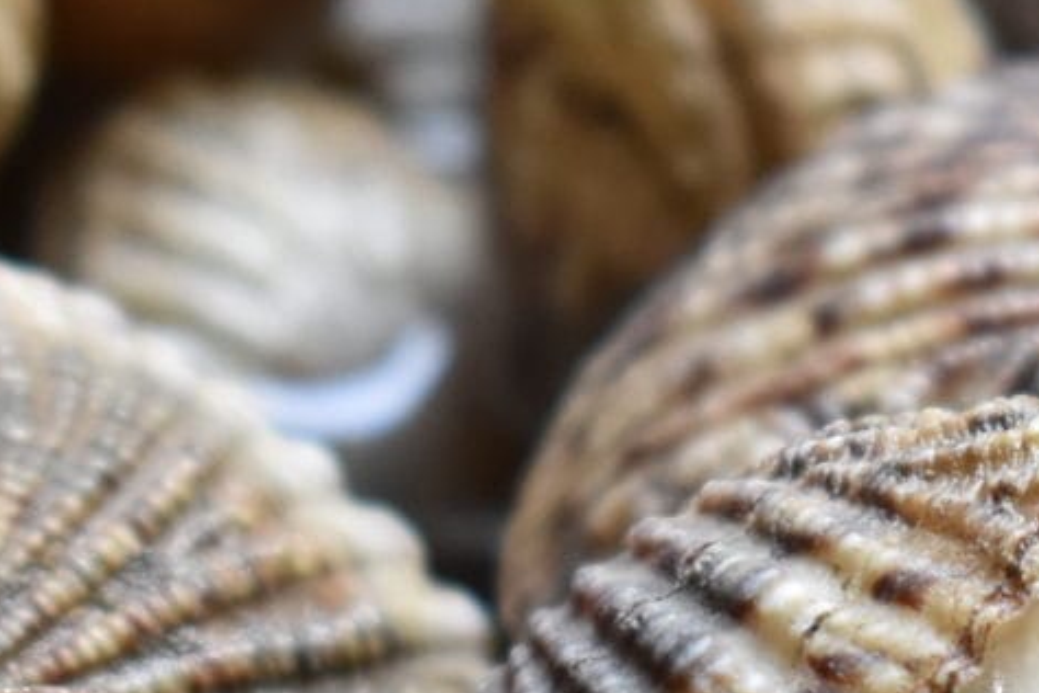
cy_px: 933
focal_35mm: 324
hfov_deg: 6.3
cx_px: 1037
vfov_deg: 4.2
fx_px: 9350
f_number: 5.6
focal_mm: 40
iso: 800
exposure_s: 1/125
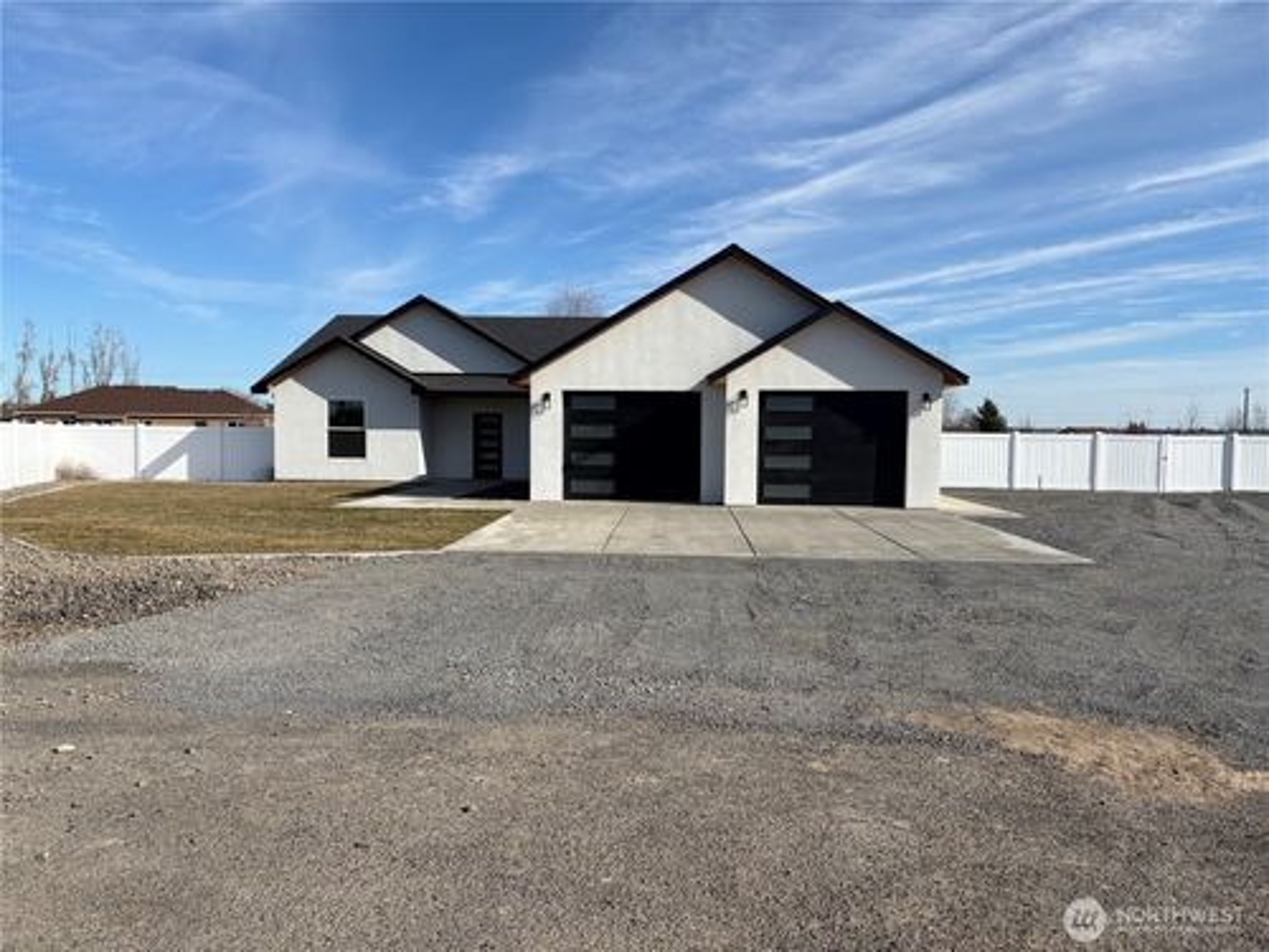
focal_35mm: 26
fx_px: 953
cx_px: 634
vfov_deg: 53.1
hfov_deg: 67.3
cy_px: 476
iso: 50
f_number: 1.6
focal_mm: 5.96
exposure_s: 1/4329
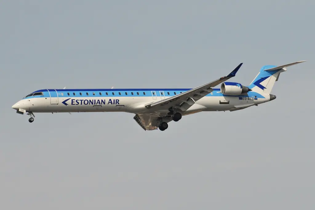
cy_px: 105
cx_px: 158
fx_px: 2166
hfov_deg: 8.3
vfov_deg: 5.6
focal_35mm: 248
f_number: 8
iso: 200
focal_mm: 165
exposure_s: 1/640
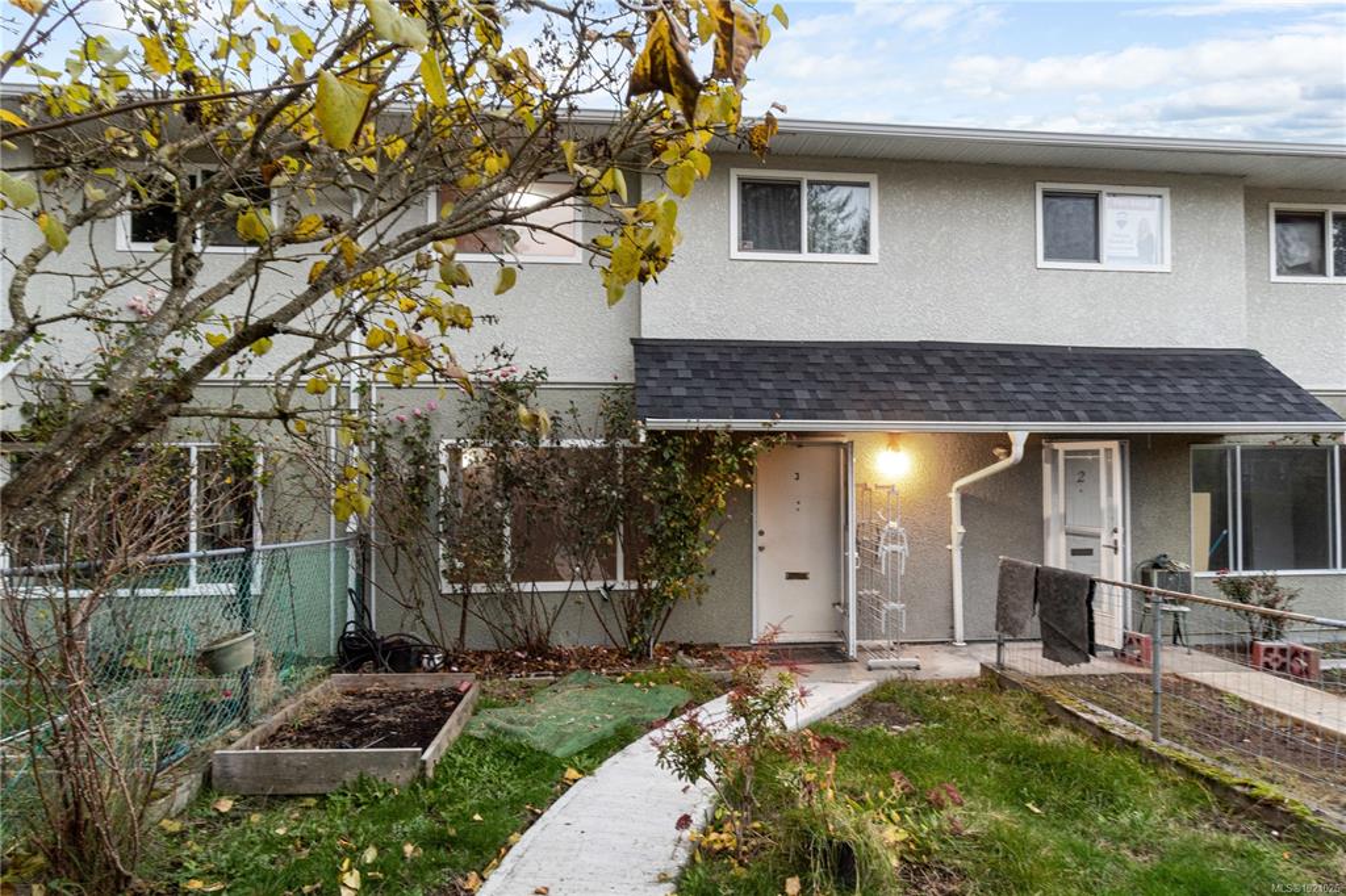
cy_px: 448
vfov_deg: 63.2
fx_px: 729
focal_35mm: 20
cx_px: 673
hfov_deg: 85.4
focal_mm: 13
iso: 400
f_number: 11
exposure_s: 1/3
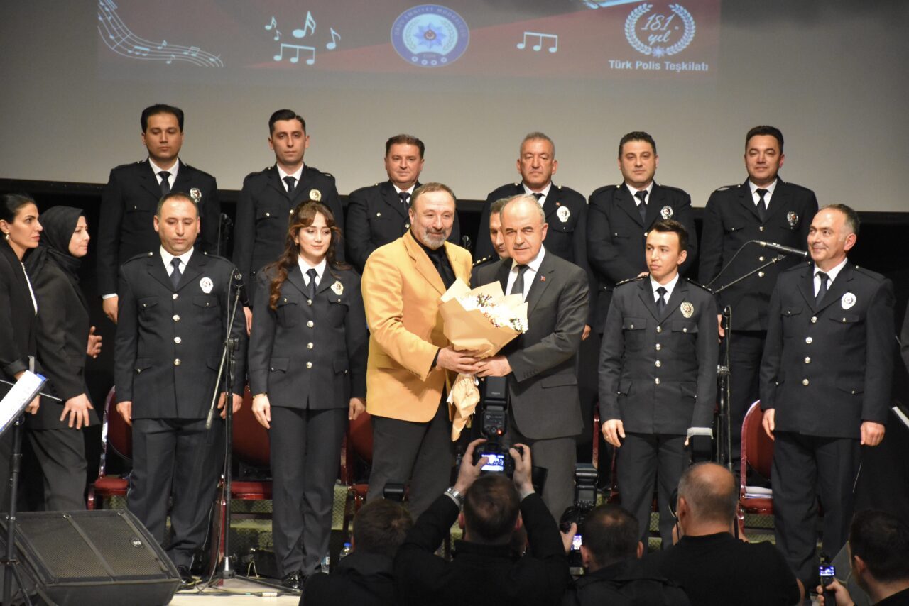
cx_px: 454
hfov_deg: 14.4
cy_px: 303
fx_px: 3599
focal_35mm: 142
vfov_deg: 9.6
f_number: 5.3
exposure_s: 1/100
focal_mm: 95
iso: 5000
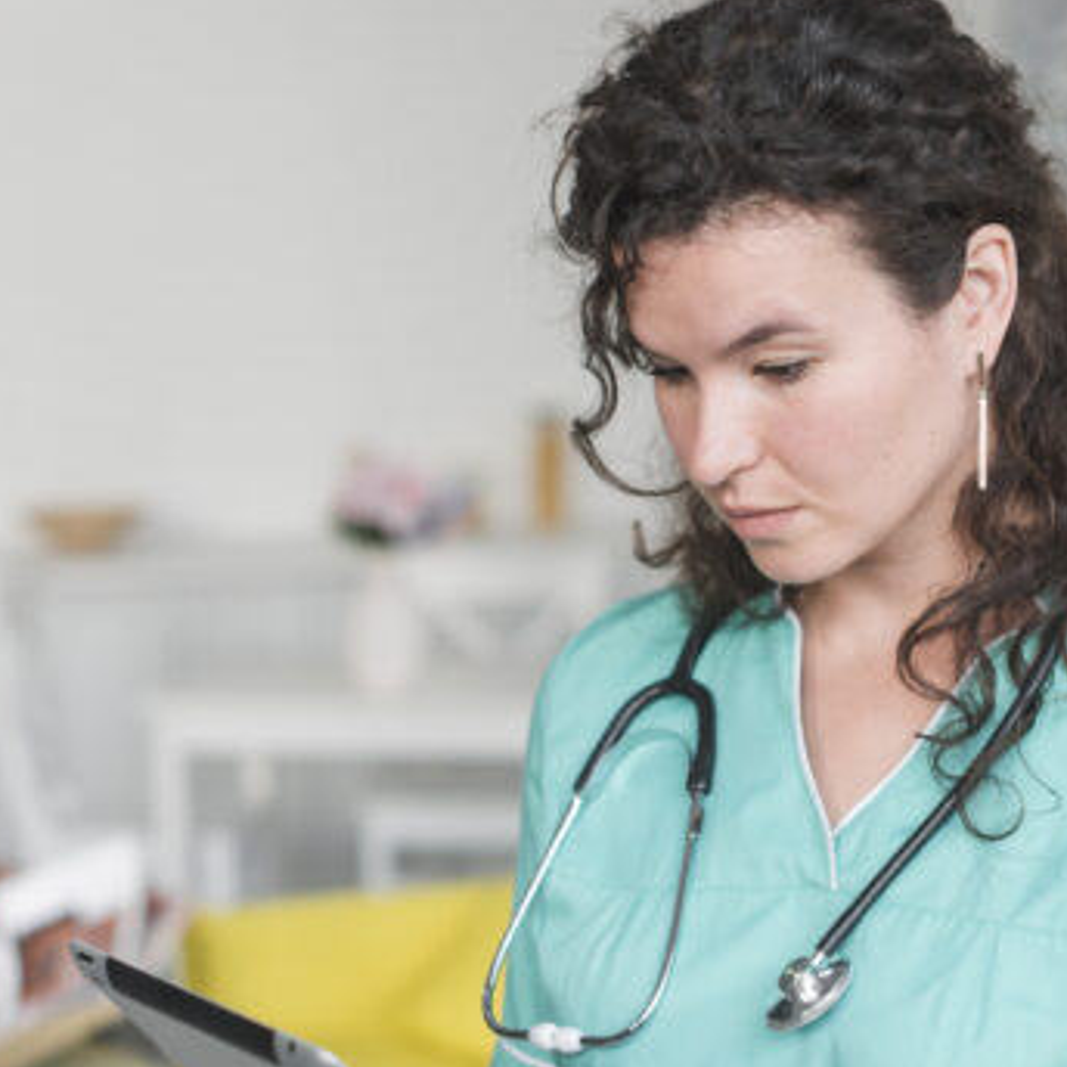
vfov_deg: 18.2
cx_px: 456
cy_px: 755
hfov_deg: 18.3
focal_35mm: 95
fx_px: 3313
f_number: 2.5
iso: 400
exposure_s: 1/80
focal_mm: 50
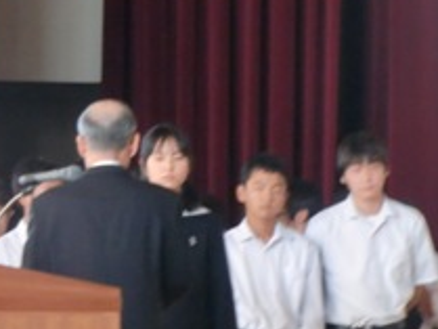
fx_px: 3342
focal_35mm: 264
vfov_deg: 5.6
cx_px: 6
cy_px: 222
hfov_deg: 7.5
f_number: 5.2
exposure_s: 1/10
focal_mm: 22
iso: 400
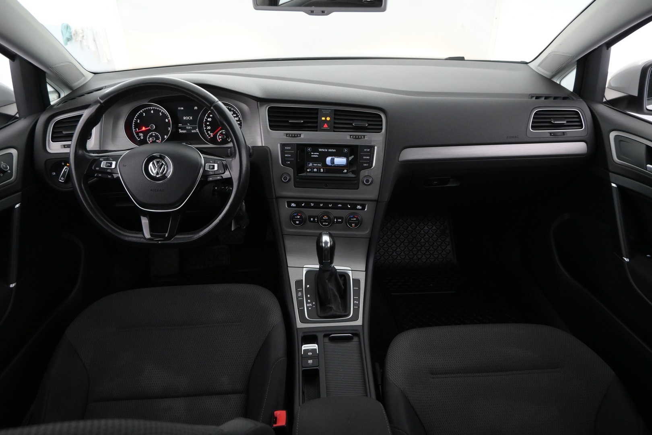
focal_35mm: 24
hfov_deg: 73.7
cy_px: 218
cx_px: 326
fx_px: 435
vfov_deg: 53.1
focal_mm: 16
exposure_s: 1/60
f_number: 4
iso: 2500
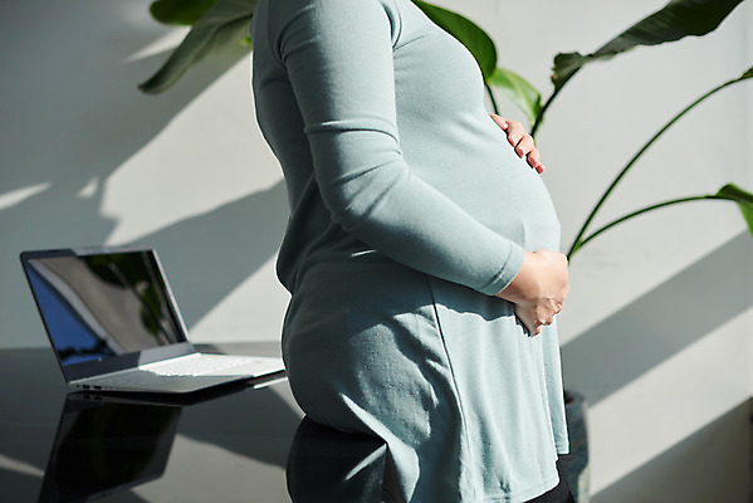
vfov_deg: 27.0
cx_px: 376
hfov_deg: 39.6
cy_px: 252
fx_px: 1046
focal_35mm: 50
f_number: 3.2
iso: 250
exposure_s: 1/2000
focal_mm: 50
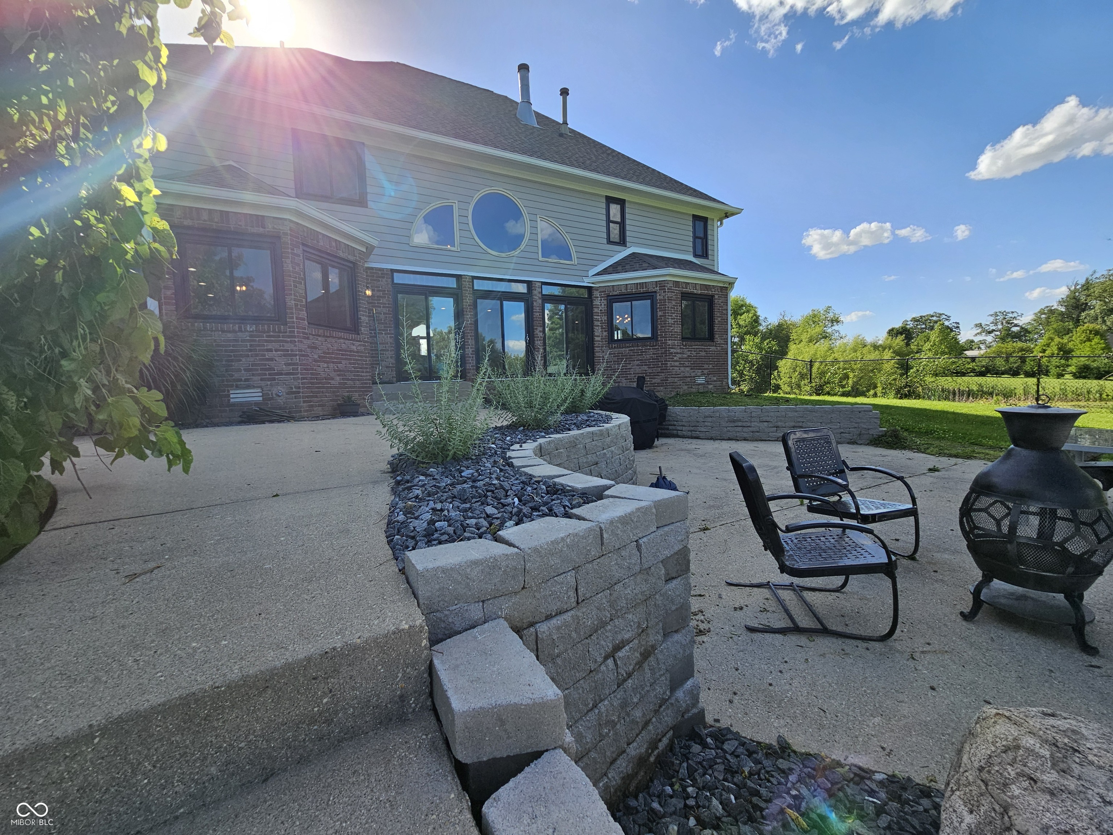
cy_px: 418
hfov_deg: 106.2
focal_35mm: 13
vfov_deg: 89.9
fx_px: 418
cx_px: 556
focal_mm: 2.2
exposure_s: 1/1376
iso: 50
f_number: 2.2
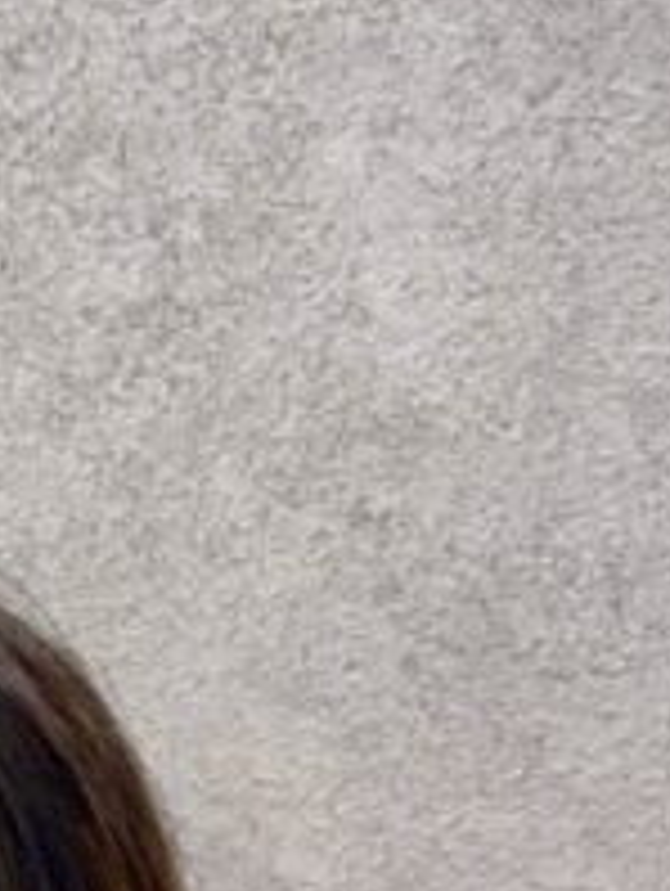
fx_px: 3193
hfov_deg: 11.6
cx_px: -234
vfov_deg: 12.2
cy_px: 2214
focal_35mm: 124
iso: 64
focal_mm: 6.76
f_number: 1.78
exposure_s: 1/121
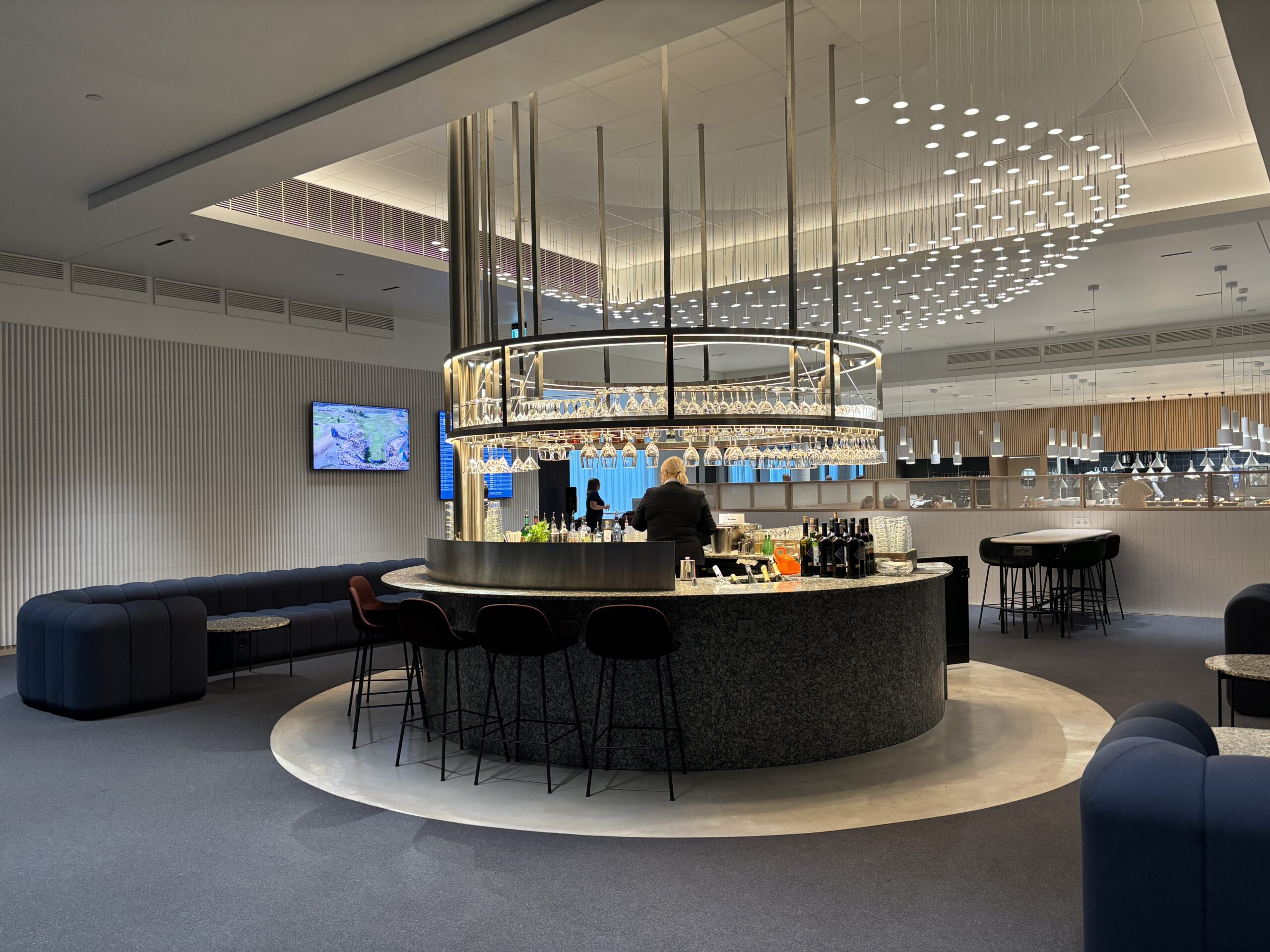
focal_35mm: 26
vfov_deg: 53.1
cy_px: 476
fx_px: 954
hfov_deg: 67.3
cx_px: 635
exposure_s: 1/62
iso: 125
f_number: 1.6
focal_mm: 5.96
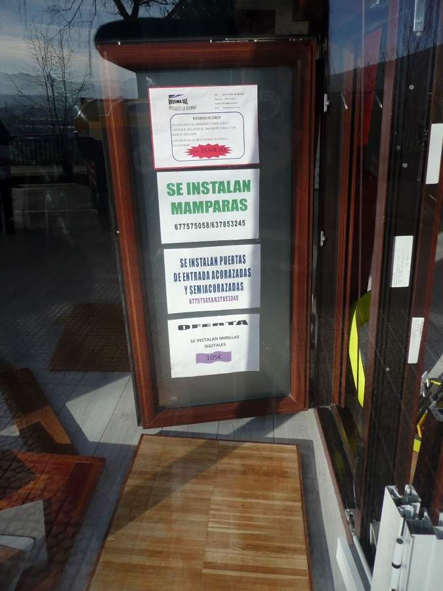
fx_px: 478
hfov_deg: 49.7
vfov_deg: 63.4
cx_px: 222
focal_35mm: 28
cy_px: 296
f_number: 3.3
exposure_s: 1/500
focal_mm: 4.6
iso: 100
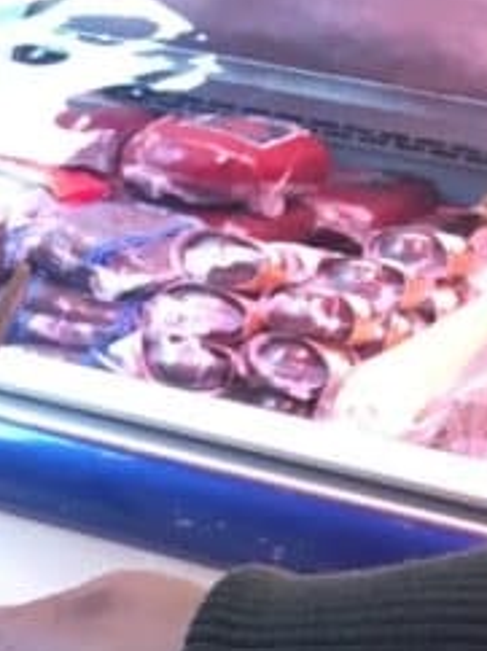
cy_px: 1371
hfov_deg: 10.8
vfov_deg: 13.0
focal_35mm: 128
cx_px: -393
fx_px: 2405
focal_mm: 4.15
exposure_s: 1/33
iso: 125
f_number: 2.2
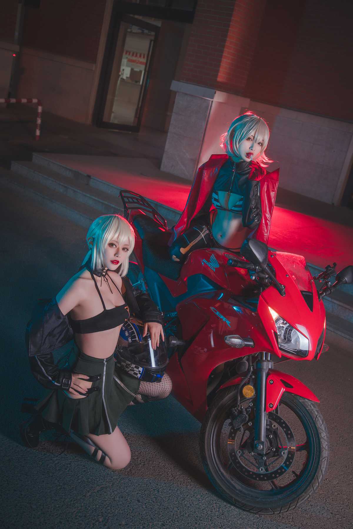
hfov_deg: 35.1
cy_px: 264
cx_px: 176
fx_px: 559
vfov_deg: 50.7
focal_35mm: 38
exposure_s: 1/100
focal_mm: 38
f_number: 4
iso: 400
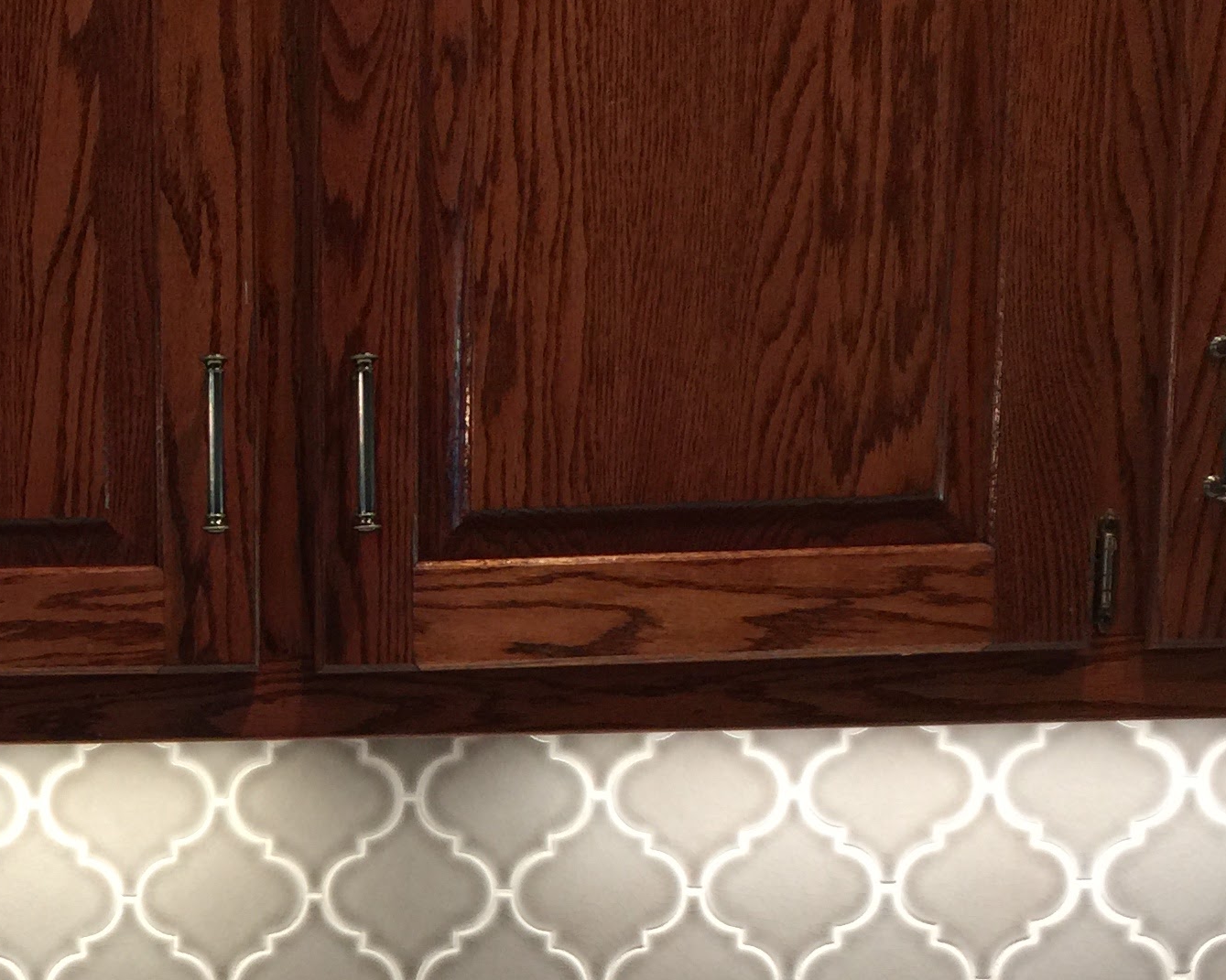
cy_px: 1105
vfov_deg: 21.0
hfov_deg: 26.2
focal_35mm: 69
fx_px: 2503
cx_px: 31
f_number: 2.2
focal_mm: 4.15
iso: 32
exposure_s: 1/15
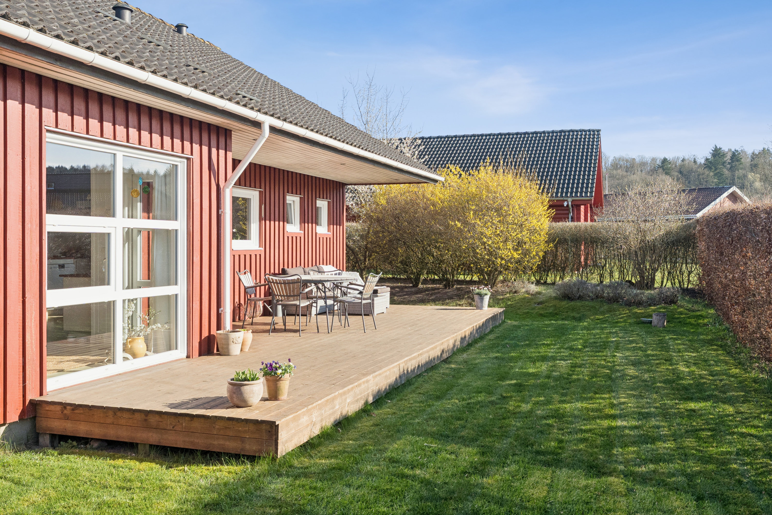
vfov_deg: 41.1
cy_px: 258
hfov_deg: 58.7
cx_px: 386
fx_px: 686
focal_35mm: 32
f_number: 7.1
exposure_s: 1/1000
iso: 800
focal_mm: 21.6
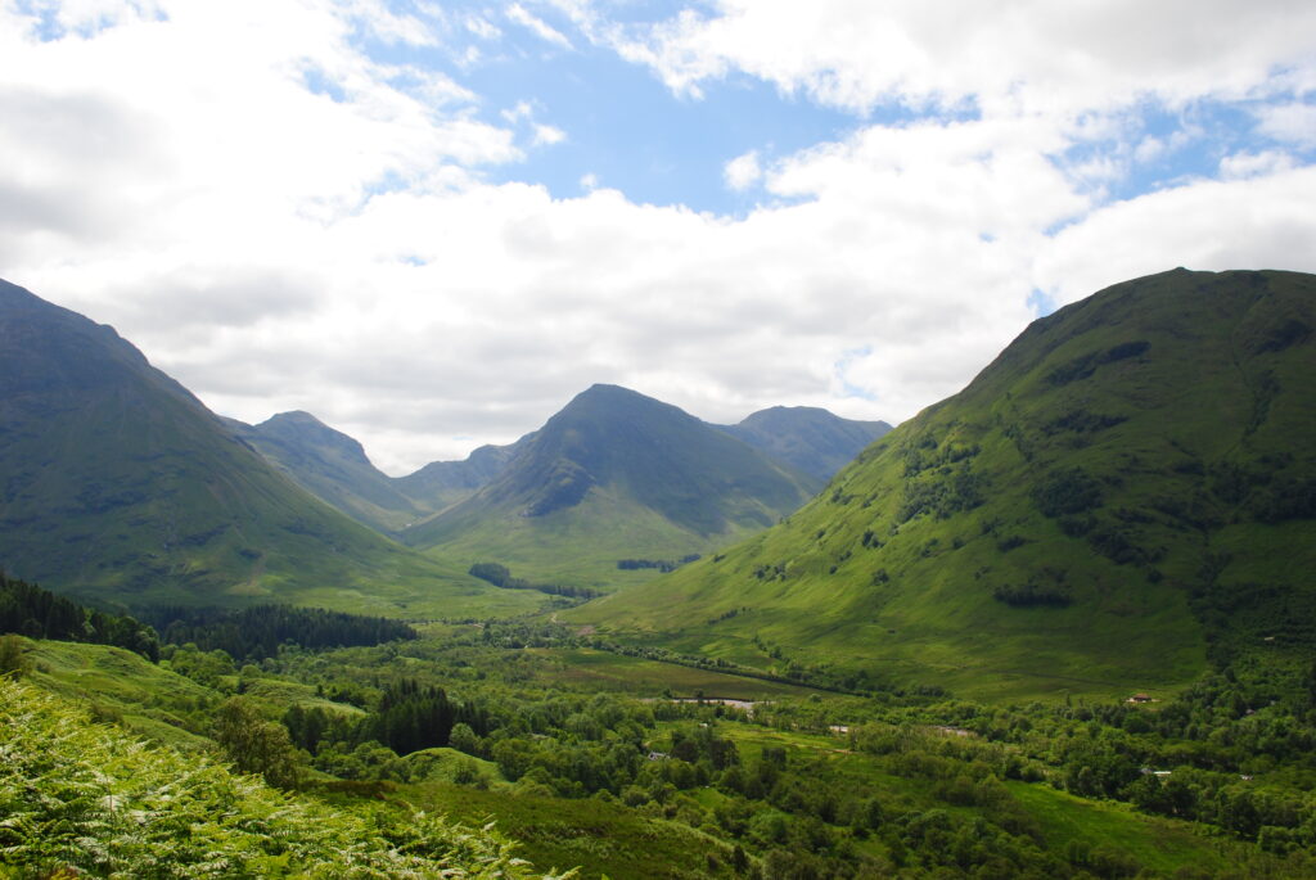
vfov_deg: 40.1
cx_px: 658
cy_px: 440
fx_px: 1208
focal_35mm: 33
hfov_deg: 57.2
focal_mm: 22
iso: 110
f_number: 10
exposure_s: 1/250
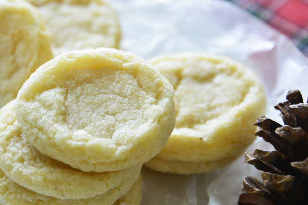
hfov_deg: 11.1
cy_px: 121
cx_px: 122
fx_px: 1591
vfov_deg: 7.4
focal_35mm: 186
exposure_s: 1/25
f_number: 5.6
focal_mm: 145
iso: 800
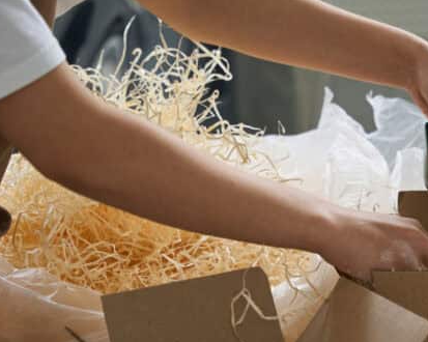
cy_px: 352
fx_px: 2064
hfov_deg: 11.8
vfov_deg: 9.4
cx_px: 339
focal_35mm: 163
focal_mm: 70
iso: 500
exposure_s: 1/250
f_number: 2.8
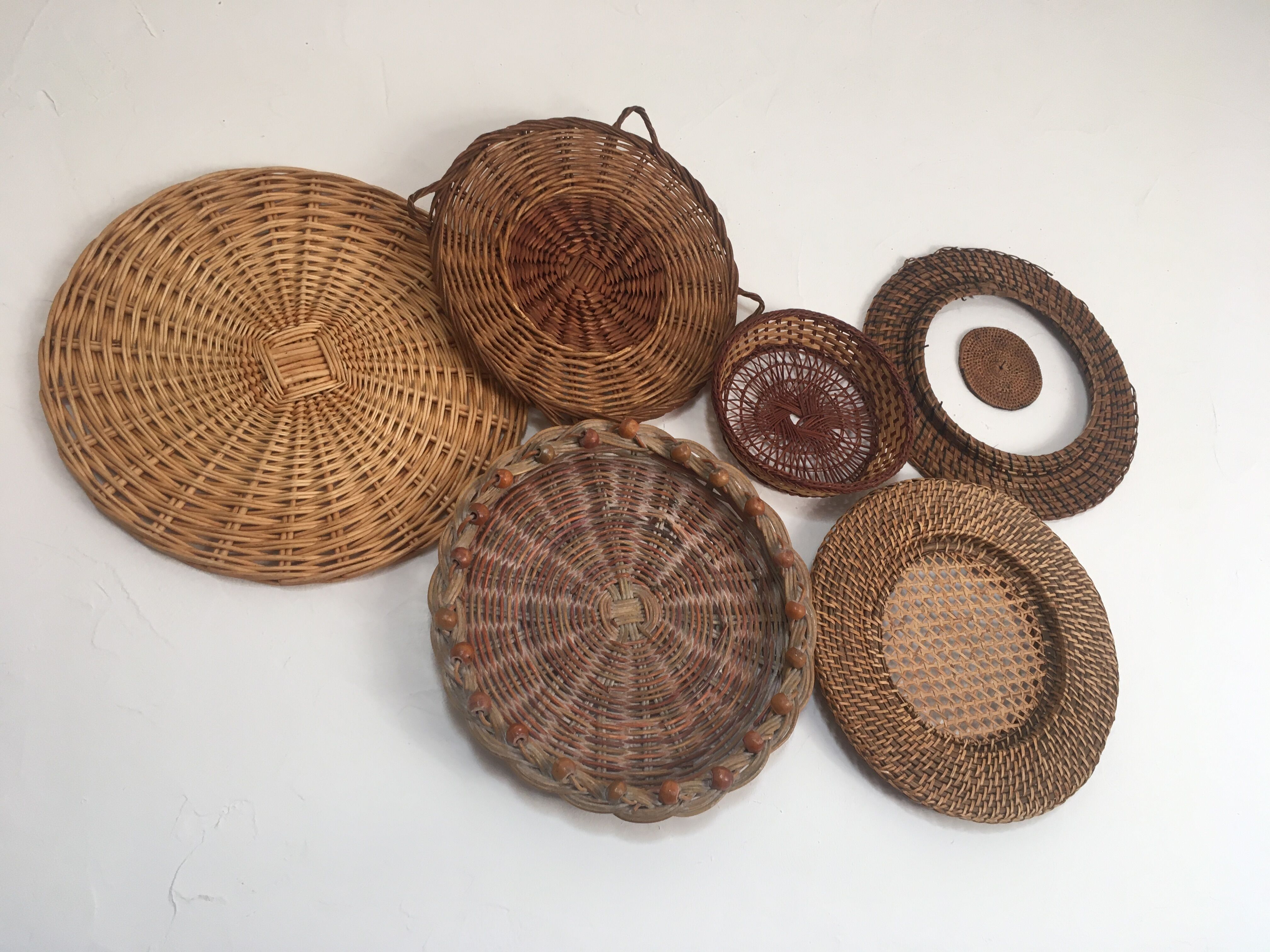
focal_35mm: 29
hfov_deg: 61.7
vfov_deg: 48.2
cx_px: 635
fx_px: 1064
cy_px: 476
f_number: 2.2
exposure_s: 1/33
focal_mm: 4.15
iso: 32
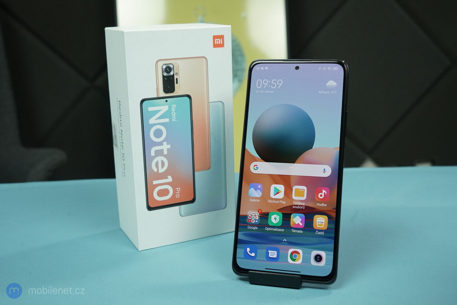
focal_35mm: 41
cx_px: 228
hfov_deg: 47.4
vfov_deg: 32.6
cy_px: 152
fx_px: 520
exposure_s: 1/200
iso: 4000
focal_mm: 41
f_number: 9
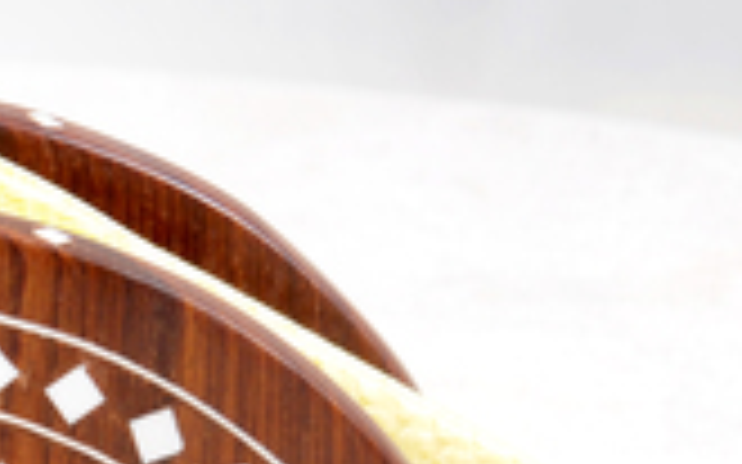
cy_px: 543
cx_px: -9
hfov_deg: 5.3
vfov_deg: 3.3
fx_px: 7996
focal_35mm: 396
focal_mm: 85
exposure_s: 1/100
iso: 100
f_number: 13
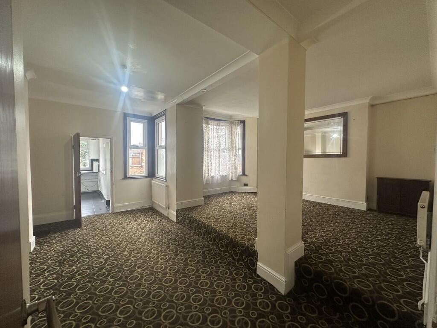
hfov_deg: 102.1
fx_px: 177
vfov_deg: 85.7
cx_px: 218
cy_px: 164
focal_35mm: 14
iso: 160
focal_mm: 2.22
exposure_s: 1/99
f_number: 2.2
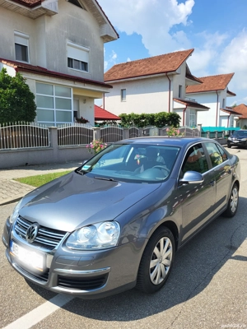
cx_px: 124
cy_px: 164
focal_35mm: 26
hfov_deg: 53.1
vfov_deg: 67.3
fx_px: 247
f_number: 1.8
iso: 40
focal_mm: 5.4
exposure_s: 1/2000
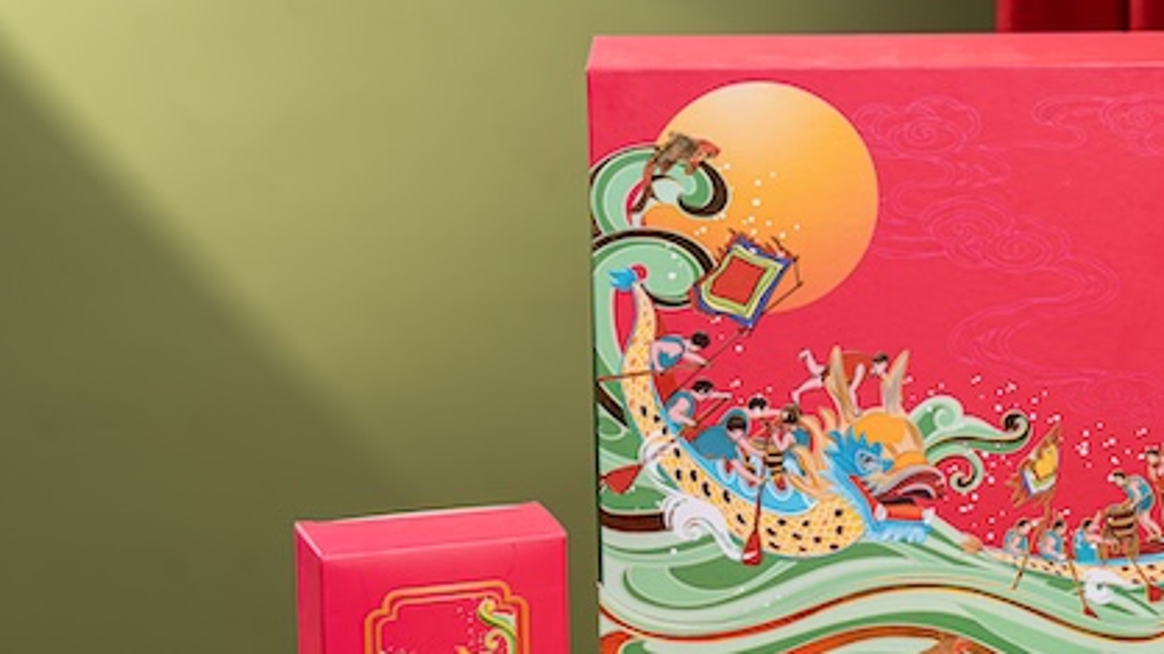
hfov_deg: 15.4
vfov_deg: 8.8
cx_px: 1060
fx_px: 4259
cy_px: 410
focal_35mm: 138
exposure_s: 1/160
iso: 125
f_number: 7.1
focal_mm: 70
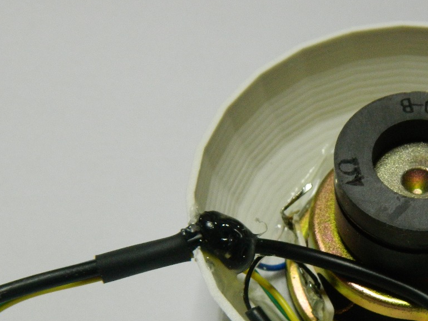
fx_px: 1088
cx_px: 370
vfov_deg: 16.6
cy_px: 263
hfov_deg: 21.8
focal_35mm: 88
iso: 280
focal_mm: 8.4
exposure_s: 1/50
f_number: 3.6
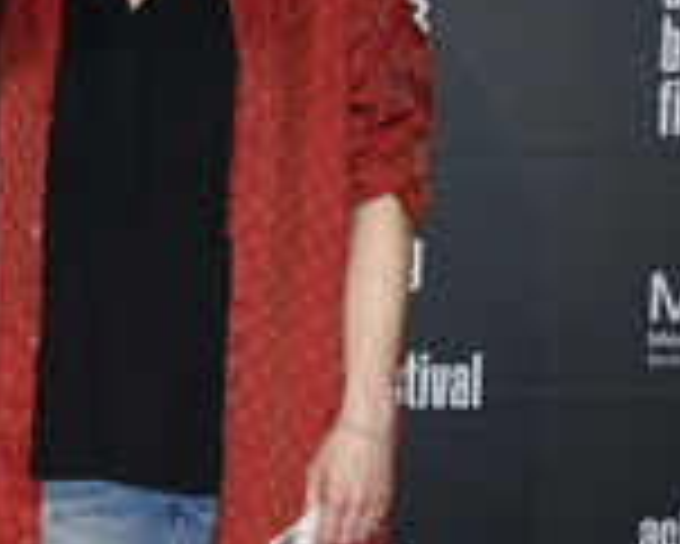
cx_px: -263
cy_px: 148
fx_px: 2537
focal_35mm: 126
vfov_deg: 12.2
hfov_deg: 14.5
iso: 320
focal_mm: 45
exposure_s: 1/200
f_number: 5.6
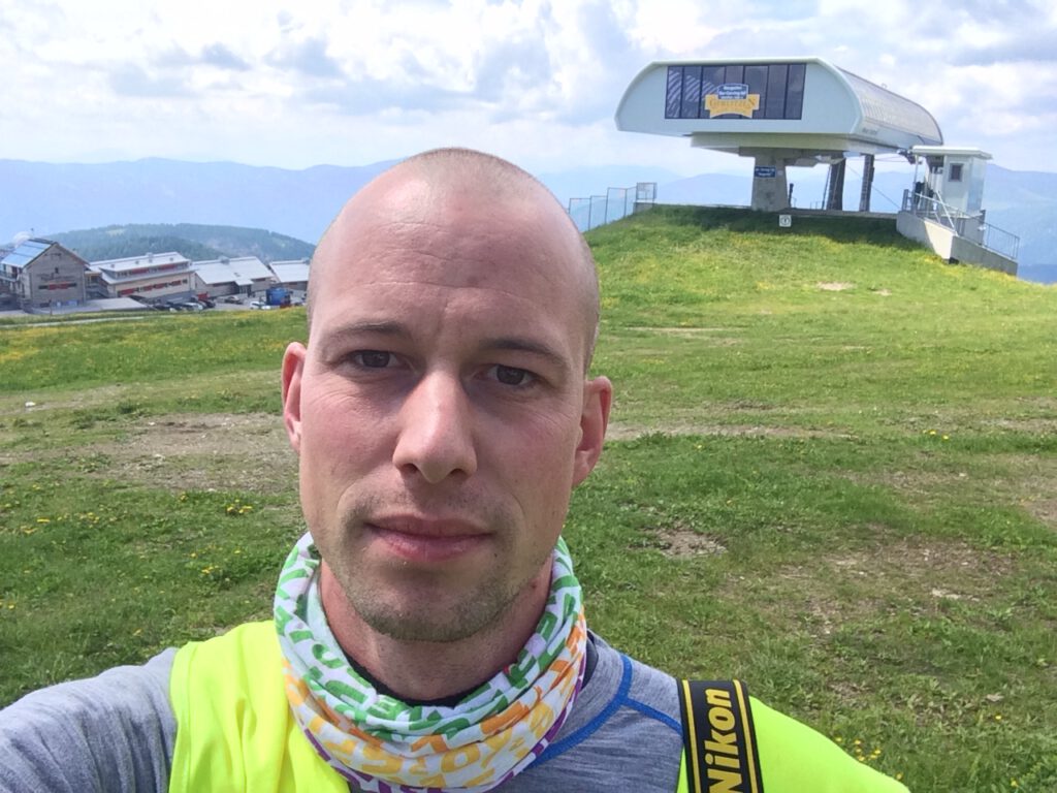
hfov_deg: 58.4
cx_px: 528
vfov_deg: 45.4
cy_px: 396
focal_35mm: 31
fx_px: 947
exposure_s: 1/582
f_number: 2.4
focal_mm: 2.15
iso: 50
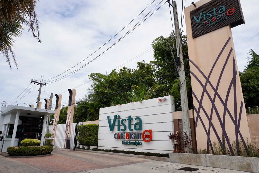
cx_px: 130
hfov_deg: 73.7
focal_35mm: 24
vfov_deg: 53.2
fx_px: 173
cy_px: 86
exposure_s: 1/60
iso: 100
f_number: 16
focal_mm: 16
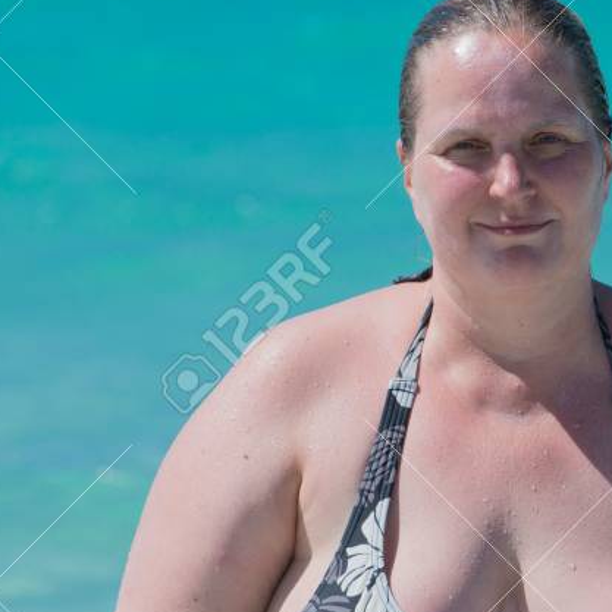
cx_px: 521
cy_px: 261
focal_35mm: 530
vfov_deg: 3.3
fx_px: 10601
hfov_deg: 3.3
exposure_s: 1/1000
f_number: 8
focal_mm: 200
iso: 100
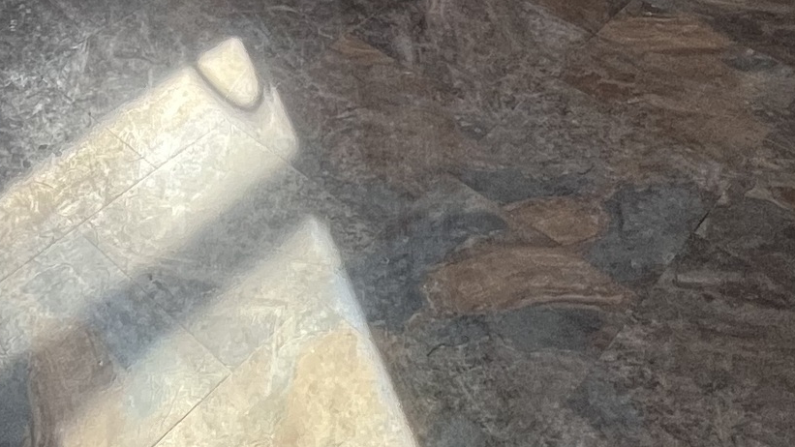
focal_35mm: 53
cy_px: -612
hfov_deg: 38.2
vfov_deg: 14.8
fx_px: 1117
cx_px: 202
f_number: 1.8
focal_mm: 1.57
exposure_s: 1/120
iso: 125
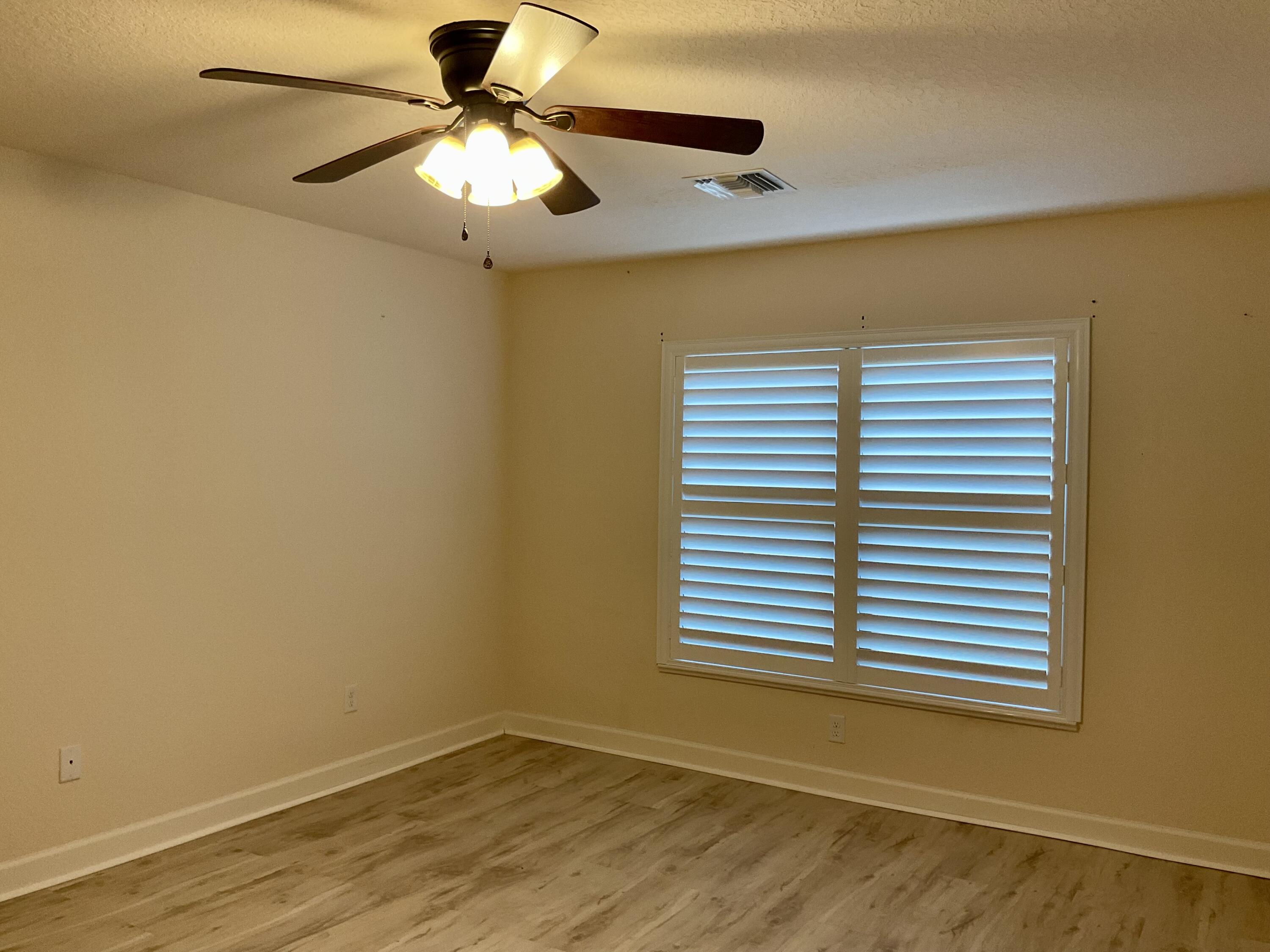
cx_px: 635
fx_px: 1064
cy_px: 476
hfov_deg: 61.7
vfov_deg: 48.2
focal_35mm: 29
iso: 64
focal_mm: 3
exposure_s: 1/60
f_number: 1.8
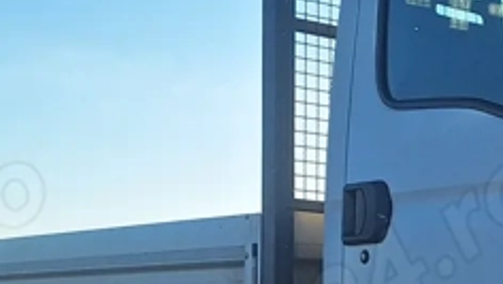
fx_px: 1414
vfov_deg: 11.2
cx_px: 563
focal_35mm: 106
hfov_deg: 19.3
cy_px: 369
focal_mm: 5.54
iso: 40
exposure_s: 1/2049
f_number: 1.8
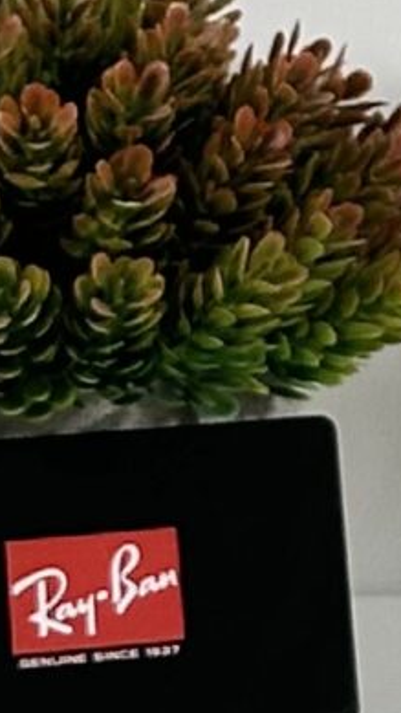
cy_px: -275
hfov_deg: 3.4
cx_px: 1483
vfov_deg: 6.2
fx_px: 6498
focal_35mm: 344
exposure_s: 1/100
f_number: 1.78
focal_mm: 6.86
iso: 80
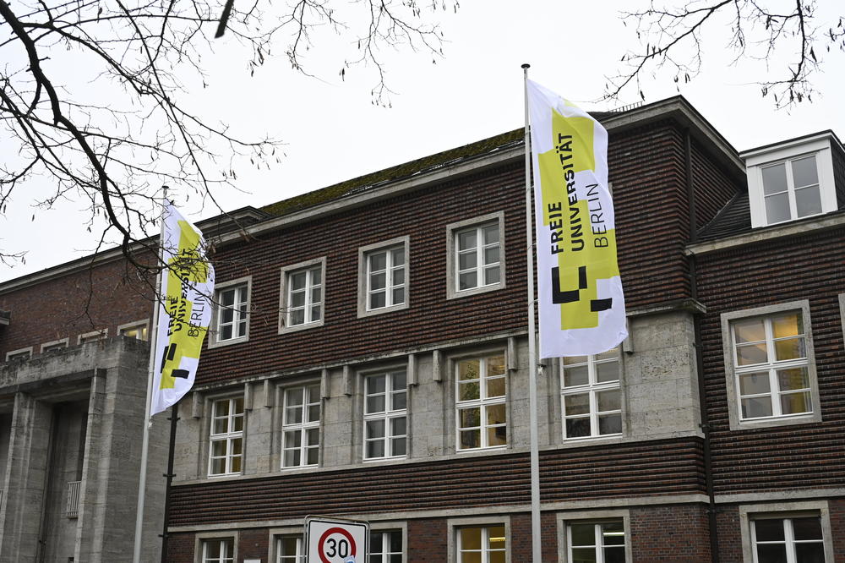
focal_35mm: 40
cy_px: 282
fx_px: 939
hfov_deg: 48.5
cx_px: 422
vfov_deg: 33.4
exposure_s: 1/320
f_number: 4.5
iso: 1600
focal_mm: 40
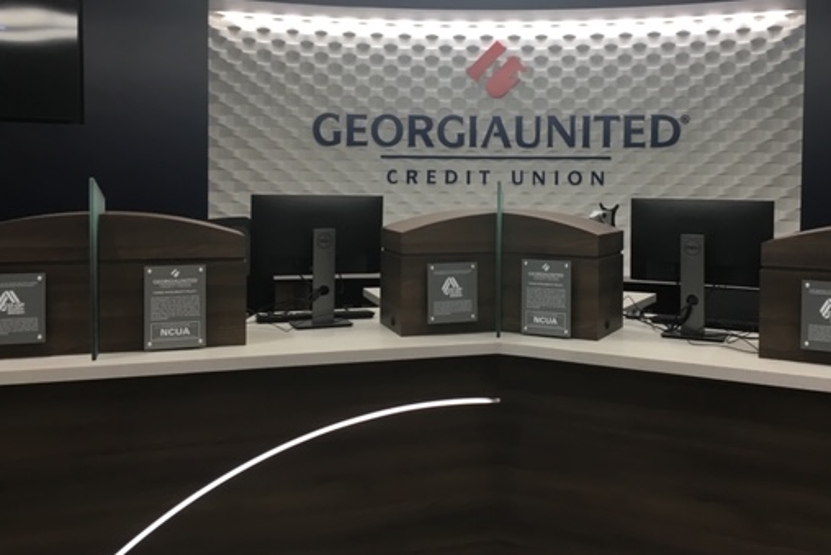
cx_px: 466
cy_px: 193
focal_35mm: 38
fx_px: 877
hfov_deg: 50.6
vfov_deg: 34.8
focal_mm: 4.15
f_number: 2.2
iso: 25
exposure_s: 1/30
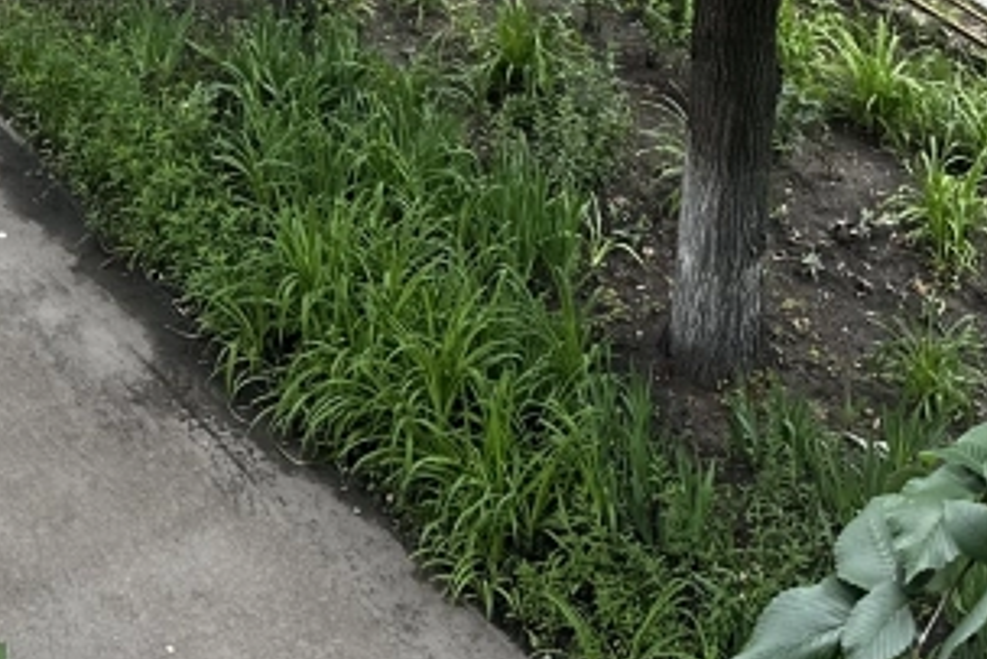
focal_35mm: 103
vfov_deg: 11.6
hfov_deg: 19.8
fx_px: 2825
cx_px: 325
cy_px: -761
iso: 80
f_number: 1.78
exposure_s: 1/373
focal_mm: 6.86
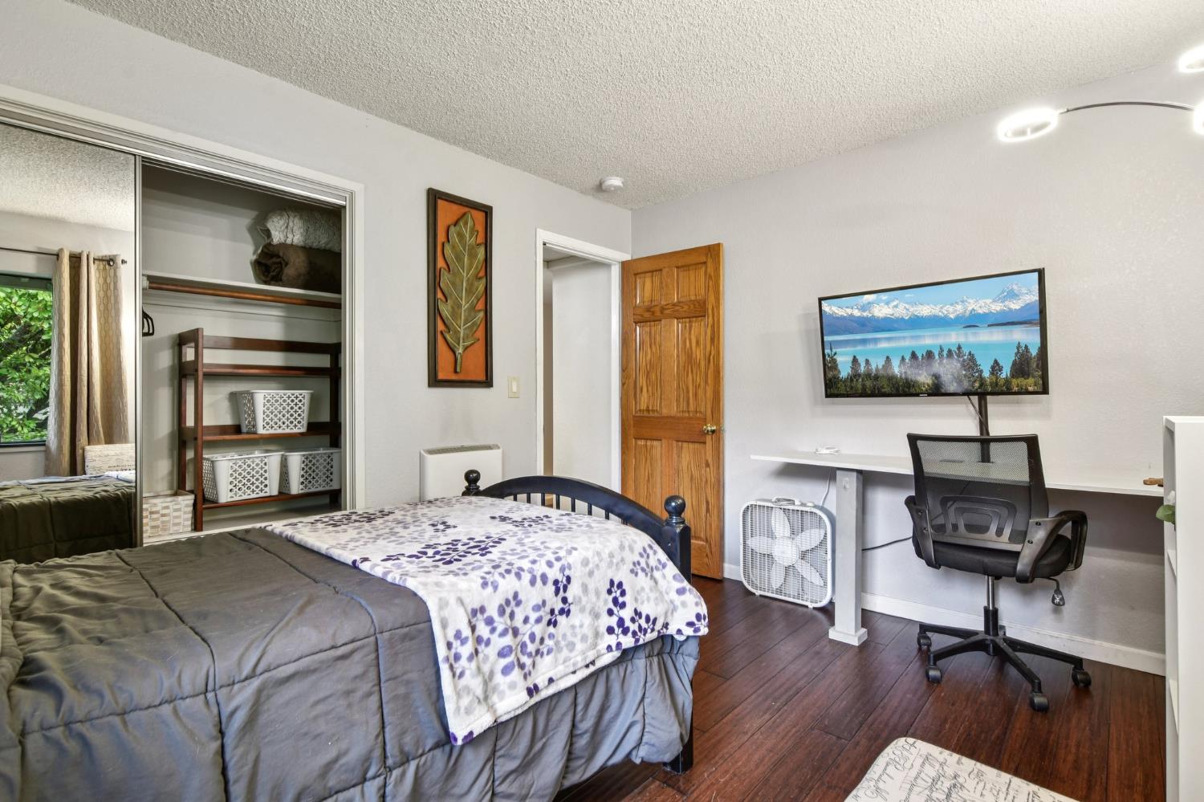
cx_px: 602
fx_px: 577
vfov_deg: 69.6
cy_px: 401
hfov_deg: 92.5
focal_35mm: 17
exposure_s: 1/1.67
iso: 100
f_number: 8
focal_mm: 11.5
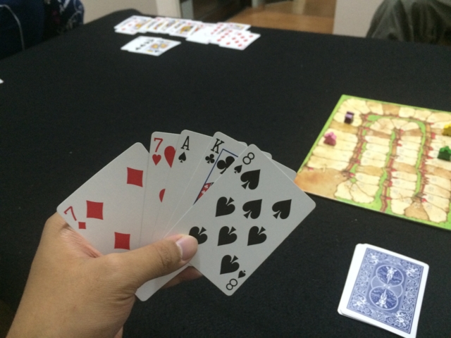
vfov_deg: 48.2
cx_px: 226
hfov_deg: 61.7
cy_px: 169
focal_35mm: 29
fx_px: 378
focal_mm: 4.15
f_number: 2.2
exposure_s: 1/24
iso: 320
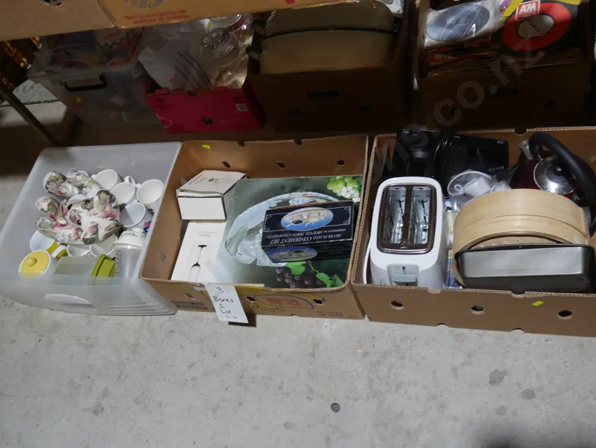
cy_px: 224
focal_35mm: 34
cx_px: 298
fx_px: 586
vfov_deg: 41.8
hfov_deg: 53.9
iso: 250
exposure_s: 1/60
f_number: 4
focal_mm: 17
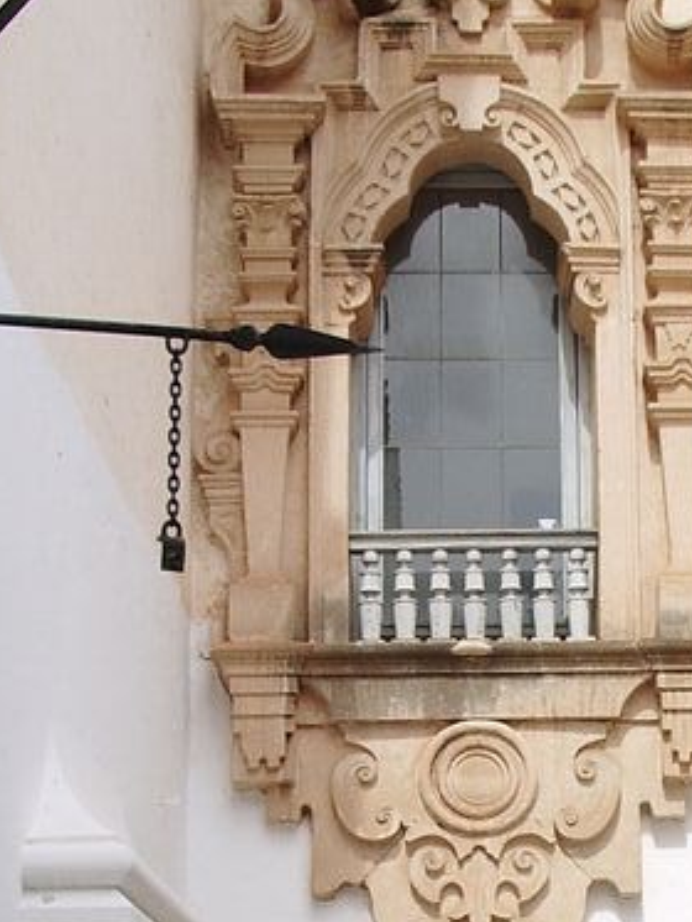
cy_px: 848
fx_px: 2557
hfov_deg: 15.3
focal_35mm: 96
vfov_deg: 20.0
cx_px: 606
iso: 50
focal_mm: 5.8
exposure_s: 1/200
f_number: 4.3
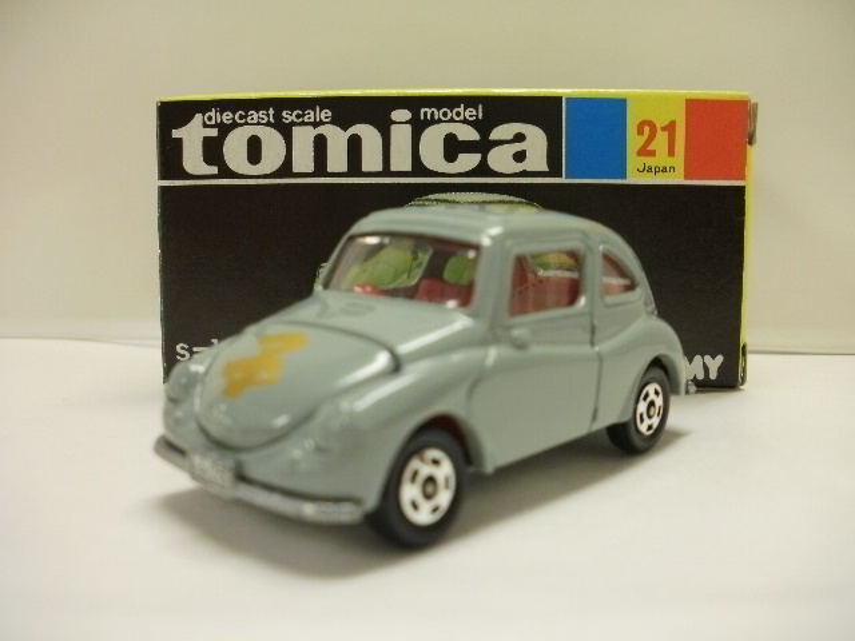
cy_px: 320
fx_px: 889
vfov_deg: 39.7
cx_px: 428
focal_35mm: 36
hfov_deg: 51.4
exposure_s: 1/15
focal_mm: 6.3
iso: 125
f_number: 3.5
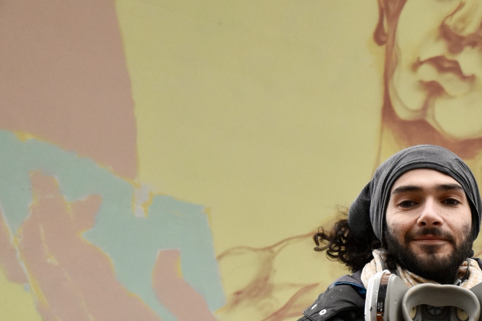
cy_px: 292
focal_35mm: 94
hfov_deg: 21.1
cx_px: 452
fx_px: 1259
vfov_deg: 14.4
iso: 2200
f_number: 4.5
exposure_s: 1/500
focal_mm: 32
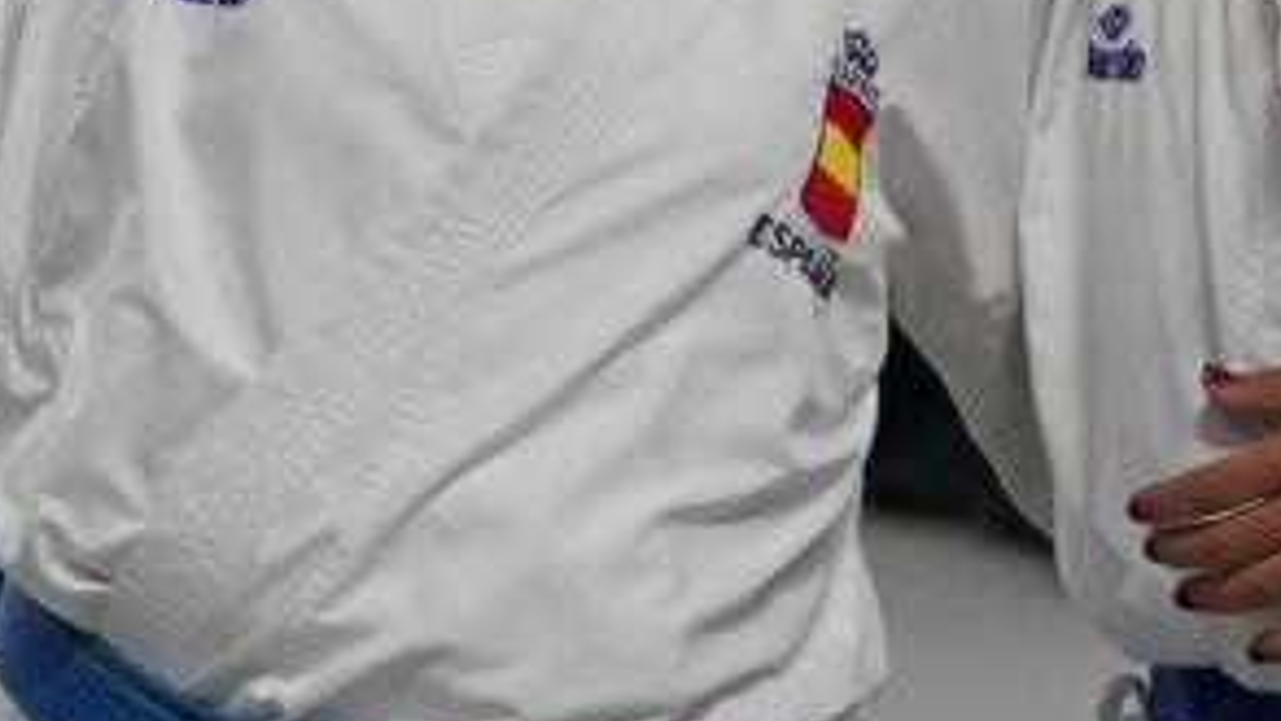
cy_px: -240
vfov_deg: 1.8
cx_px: 616
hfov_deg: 3.2
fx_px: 22968
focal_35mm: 676
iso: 1000
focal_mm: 70
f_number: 2.8
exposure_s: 1/1000
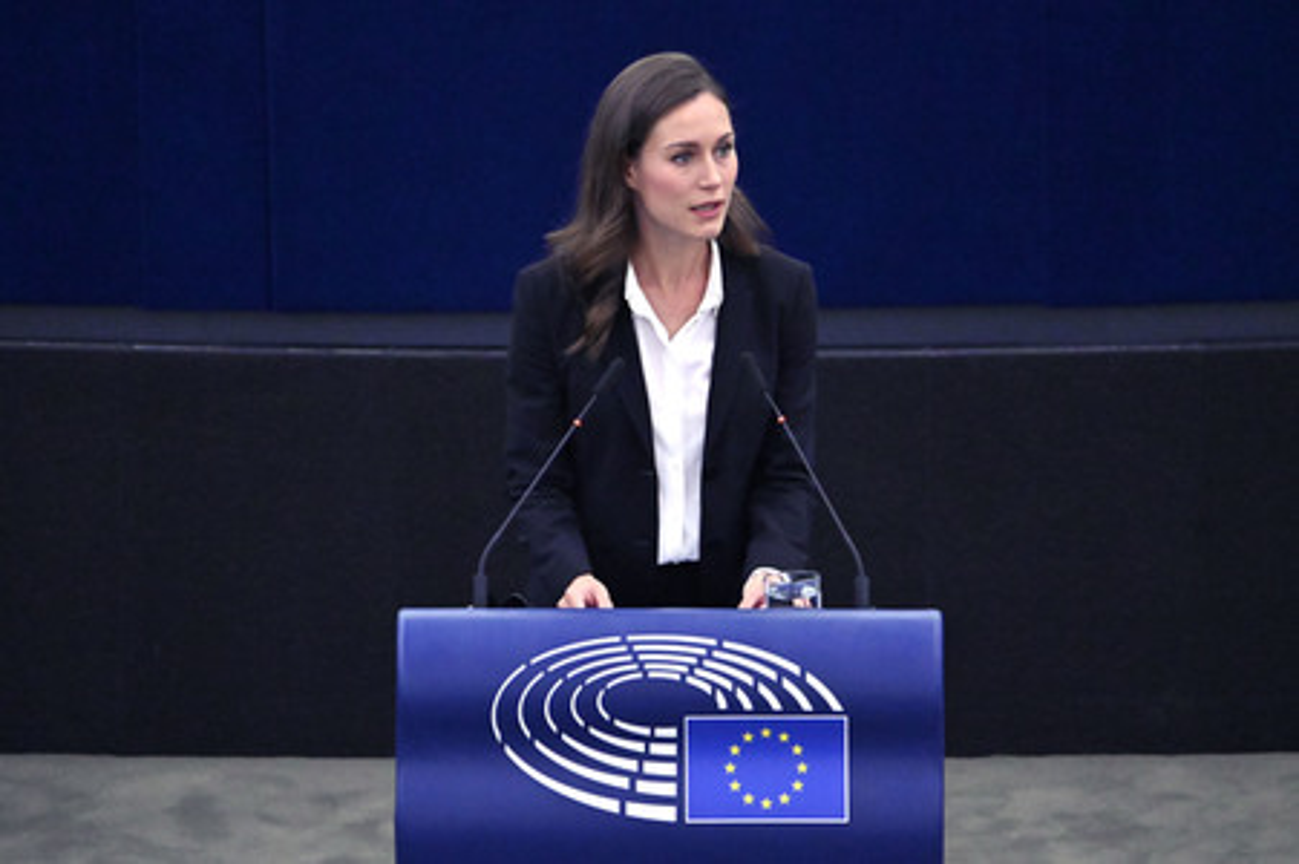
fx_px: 21634
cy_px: 432
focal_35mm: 600
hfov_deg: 3.4
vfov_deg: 2.3
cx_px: 650
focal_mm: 600
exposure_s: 1/1000
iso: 12800
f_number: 6.3
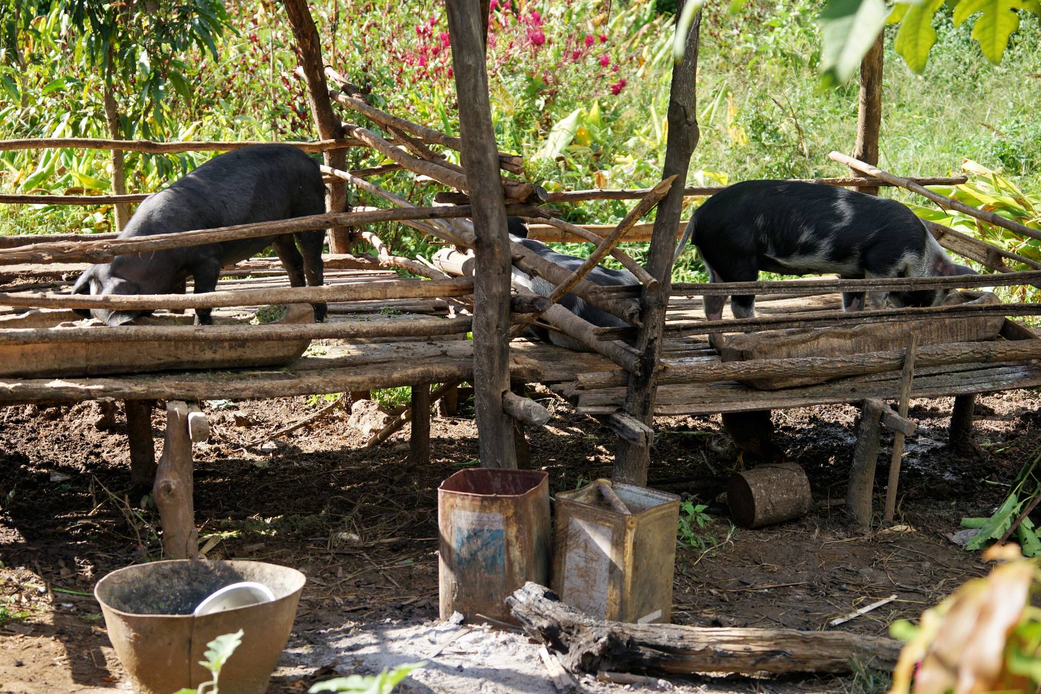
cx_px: 463
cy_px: 310
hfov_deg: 26.0
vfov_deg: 17.5
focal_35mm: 78
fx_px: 2256
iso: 100
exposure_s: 1/125
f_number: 5.6
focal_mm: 70
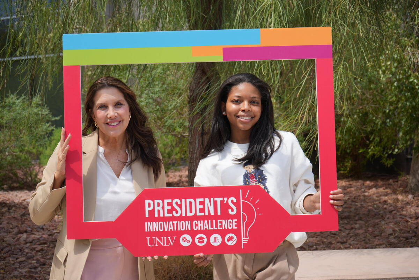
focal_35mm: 48
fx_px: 559
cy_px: 140
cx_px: 210
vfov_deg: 28.1
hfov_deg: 41.1
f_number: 6.3
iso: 100
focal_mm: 48
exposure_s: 1/160
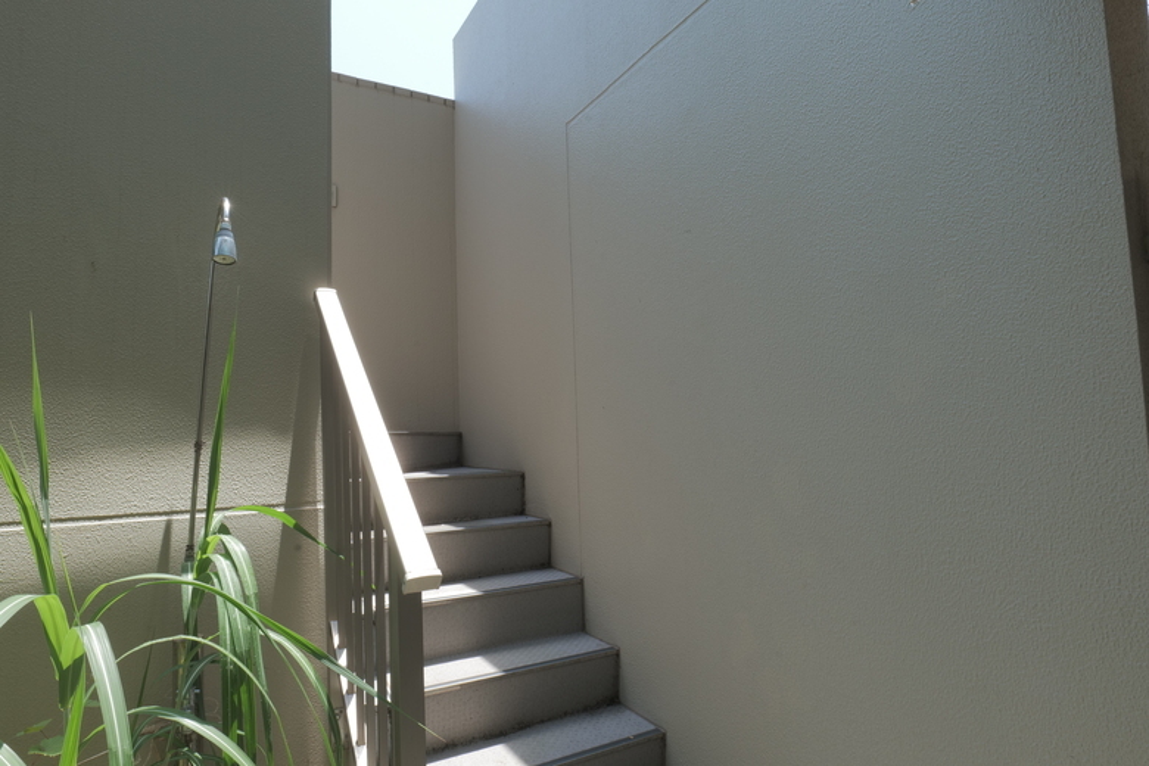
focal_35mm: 20
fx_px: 638
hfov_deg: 84.0
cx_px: 574
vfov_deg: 61.9
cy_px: 383
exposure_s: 1/60
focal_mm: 20
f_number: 22
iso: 640
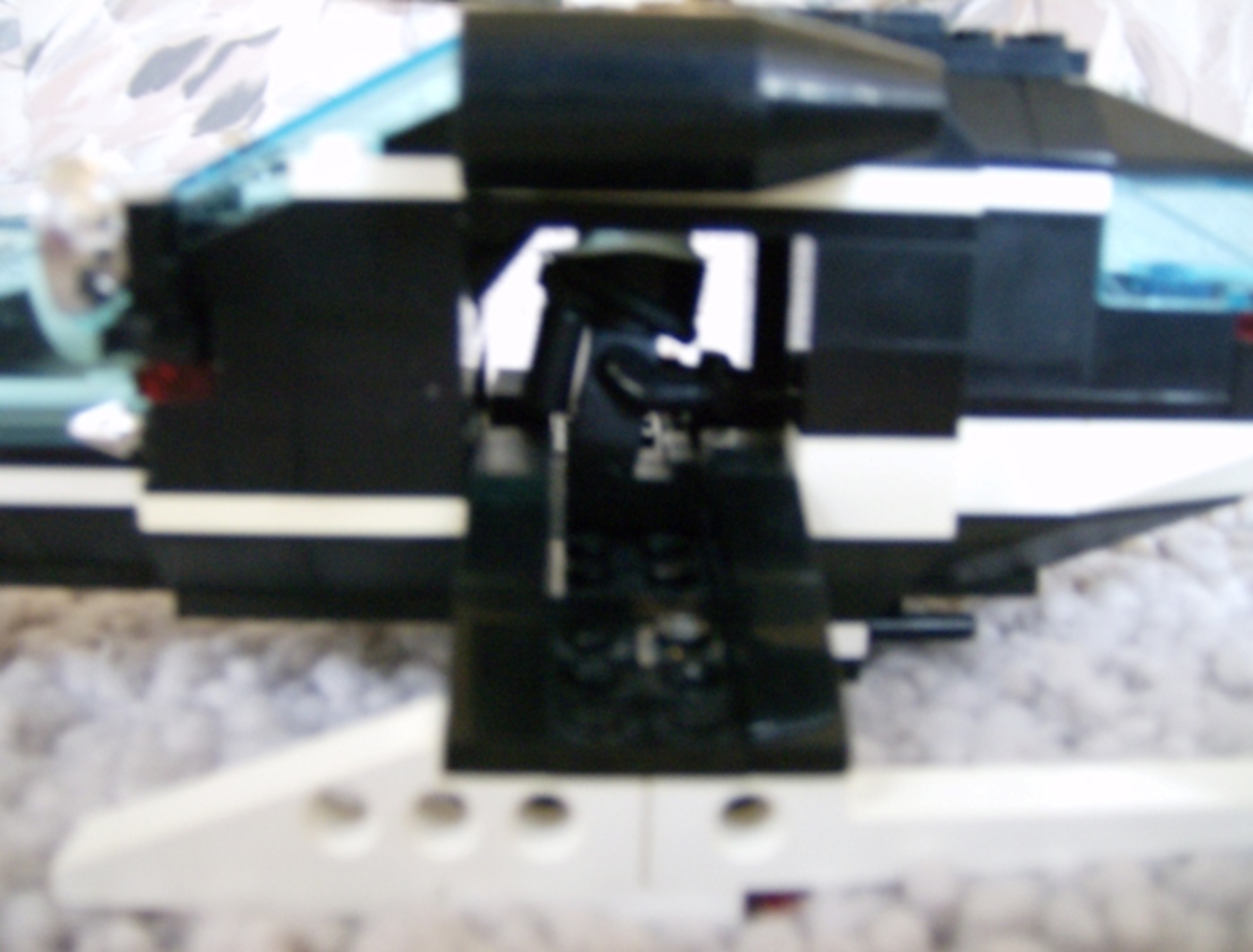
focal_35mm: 36
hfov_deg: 51.1
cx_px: 626
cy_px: 476
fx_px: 1309
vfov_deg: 40.0
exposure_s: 1/3.6
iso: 200
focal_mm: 6
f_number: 2.8
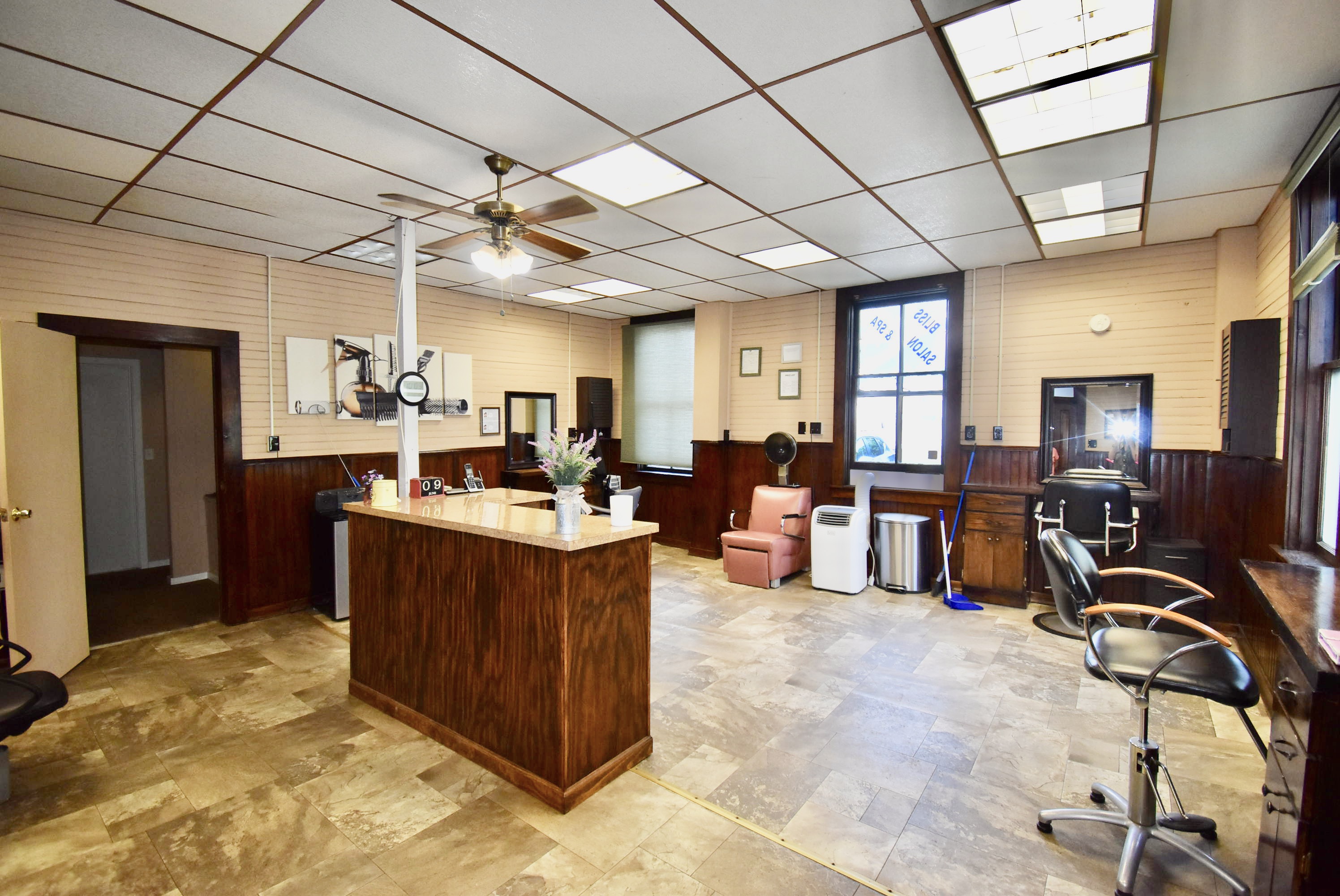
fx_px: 559
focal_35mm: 15
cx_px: 670
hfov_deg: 100.3
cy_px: 448
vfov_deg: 77.4
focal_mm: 10
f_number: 4.5
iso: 800
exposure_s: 1/160
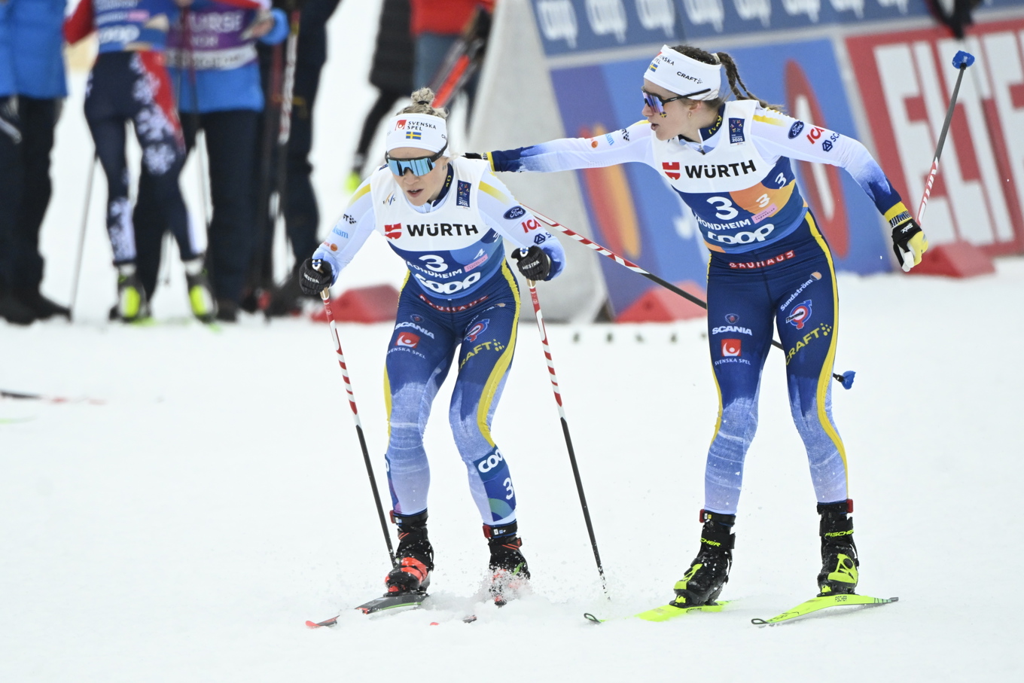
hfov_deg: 3.7
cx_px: 512
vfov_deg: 2.5
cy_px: 342
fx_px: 15929
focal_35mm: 560
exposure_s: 1/1000
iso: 2500
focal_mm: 560
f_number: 5.6
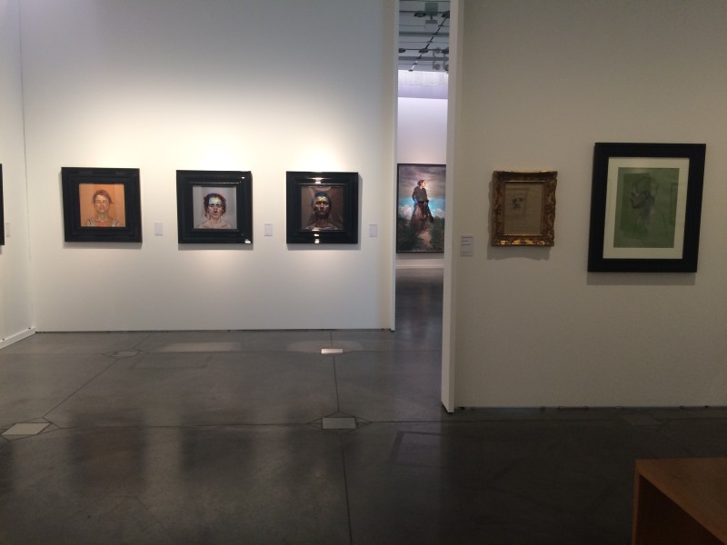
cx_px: 364
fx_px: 609
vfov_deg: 48.2
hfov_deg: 61.7
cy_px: 272
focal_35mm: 29
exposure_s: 1/33
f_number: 2.2
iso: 125
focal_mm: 4.15
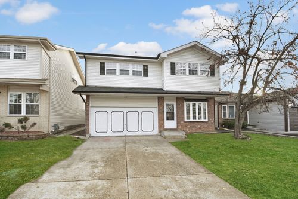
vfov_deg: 77.3
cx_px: 149
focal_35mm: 15
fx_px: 124
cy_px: 100
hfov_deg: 100.4
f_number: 3.5
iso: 200
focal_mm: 10
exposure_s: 1/200
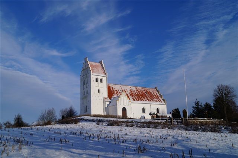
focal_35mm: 33
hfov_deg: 57.3
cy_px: 79
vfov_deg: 39.9
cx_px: 119
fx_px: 218
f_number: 13
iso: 100
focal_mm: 22
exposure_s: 1/320
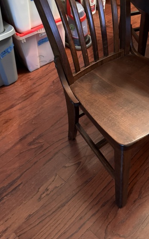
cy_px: 113
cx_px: 101
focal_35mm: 37
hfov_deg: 34.1
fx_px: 240
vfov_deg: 52.7
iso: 1000
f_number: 1.78
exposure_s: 1/30
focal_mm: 6.76
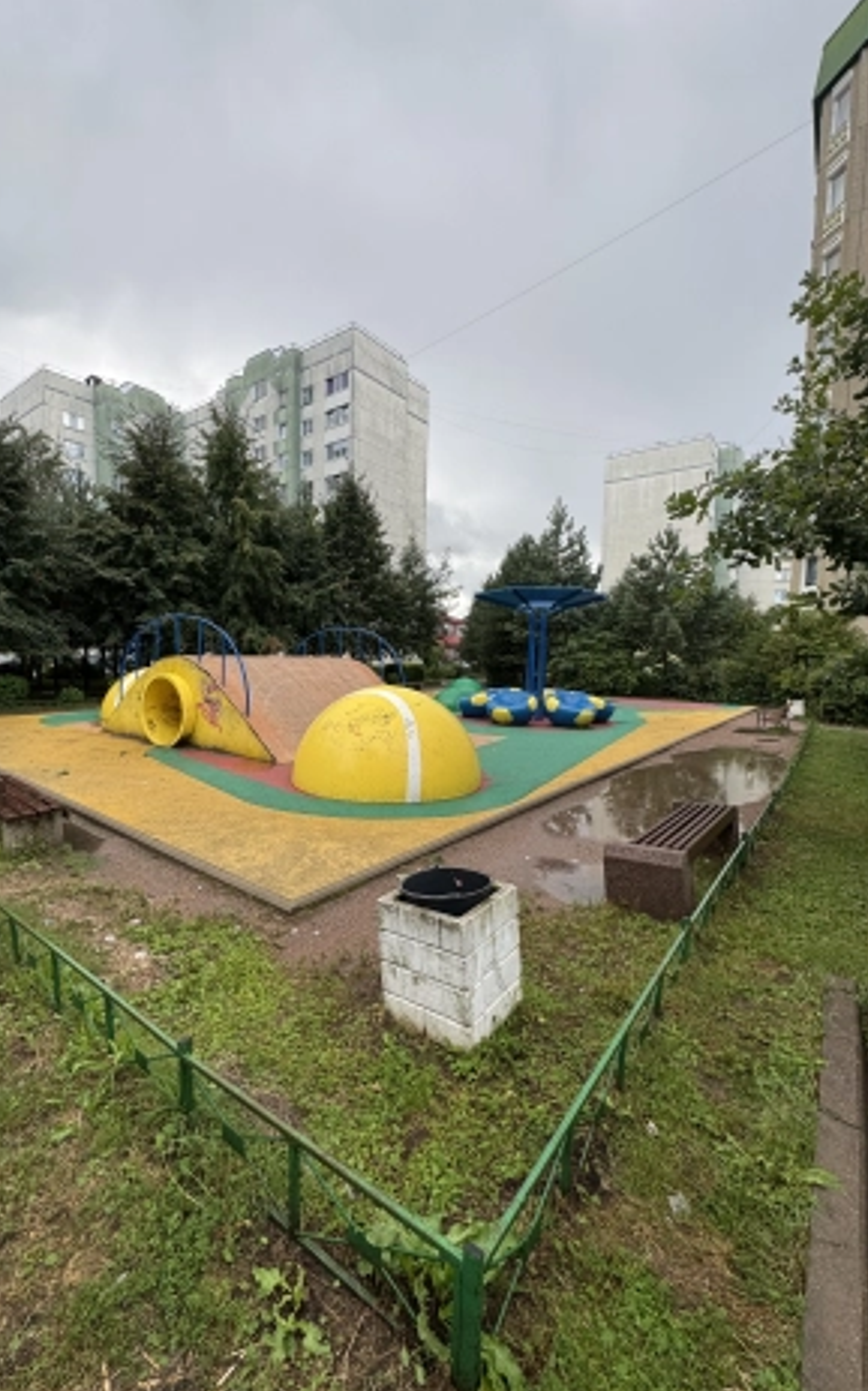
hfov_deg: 74.5
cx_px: 383
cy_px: 697
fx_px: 568
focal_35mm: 15
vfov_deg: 101.5
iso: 40
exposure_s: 1/313
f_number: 2.2
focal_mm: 2.22
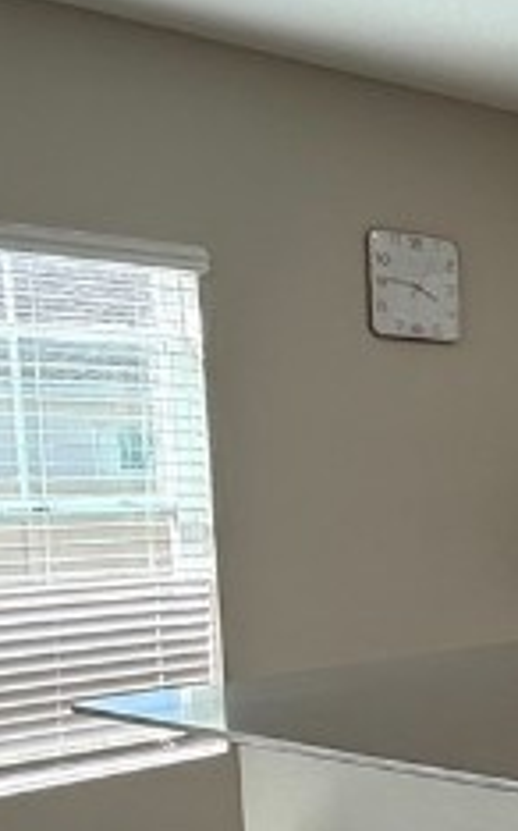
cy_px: 611
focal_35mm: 65
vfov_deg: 31.1
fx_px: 1470
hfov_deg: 16.2
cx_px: 983
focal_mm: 2.22
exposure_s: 1/120
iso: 80
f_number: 2.2
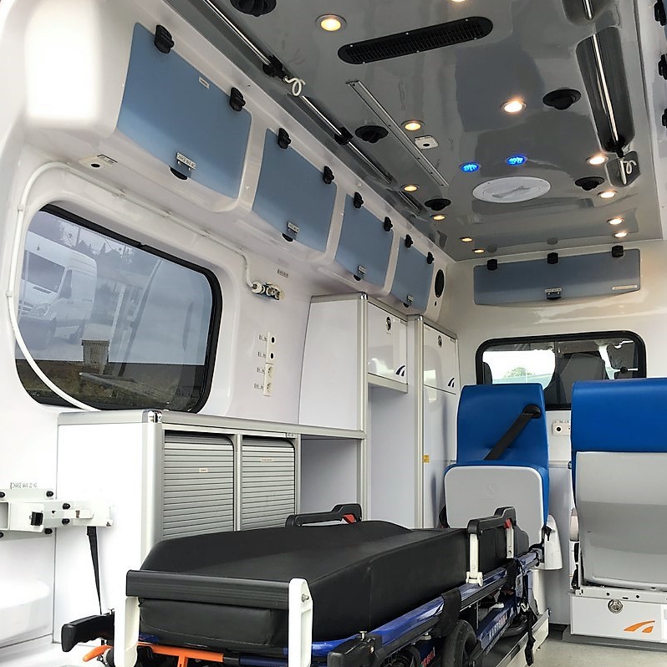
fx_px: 763
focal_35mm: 35
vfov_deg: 46.7
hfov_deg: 47.2
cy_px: 425
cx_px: 340
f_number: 2.2
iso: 32
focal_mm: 4.15
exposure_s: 1/100
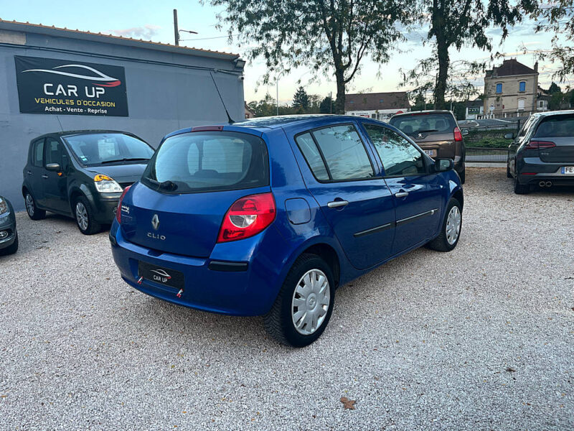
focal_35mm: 26
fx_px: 431
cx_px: 287
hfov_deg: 67.3
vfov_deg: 53.1
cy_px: 216
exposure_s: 1/122
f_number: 1.6
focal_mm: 5.1
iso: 50
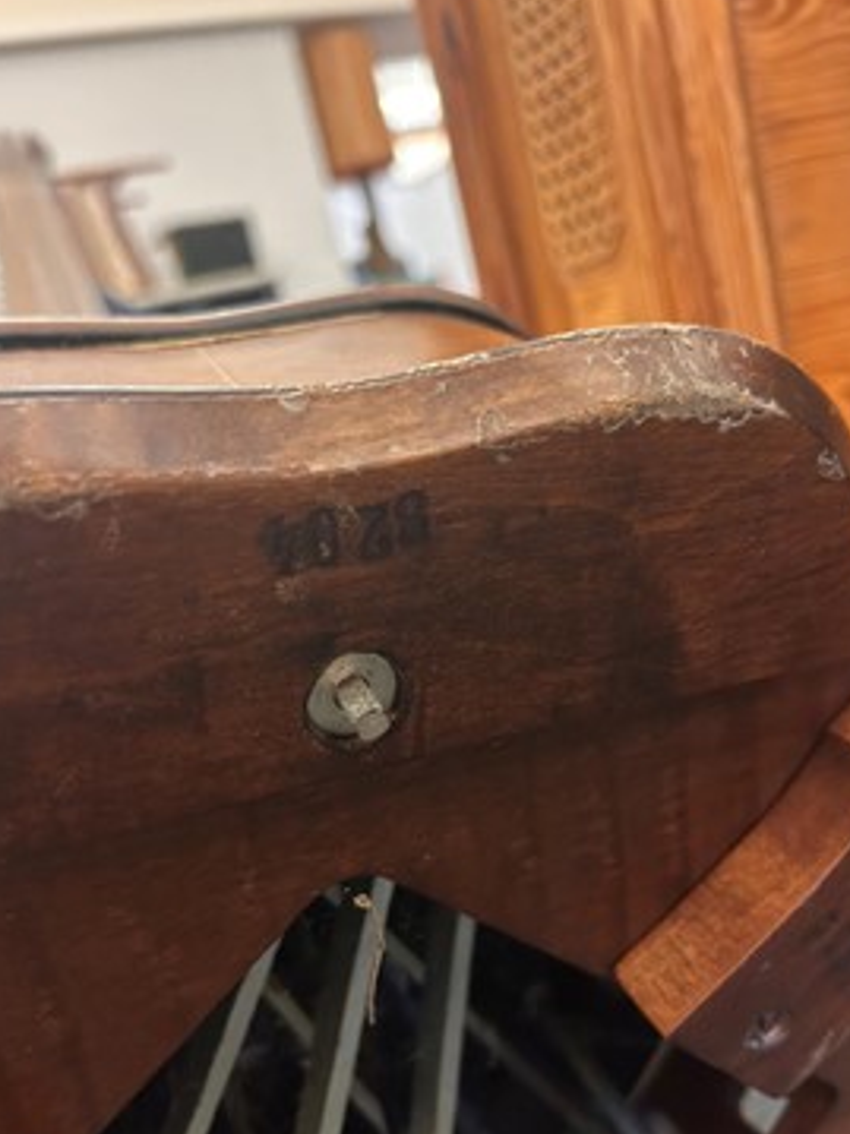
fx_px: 950
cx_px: 404
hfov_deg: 48.2
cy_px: 581
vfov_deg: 61.7
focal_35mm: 29
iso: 500
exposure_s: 1/33
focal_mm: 5.7
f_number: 1.5
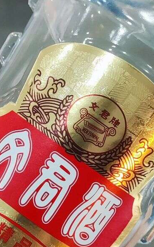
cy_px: 162
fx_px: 625
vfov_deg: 22.2
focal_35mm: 93
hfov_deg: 14.1
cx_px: 63
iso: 223
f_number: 1.79
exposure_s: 1/50
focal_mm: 4.71
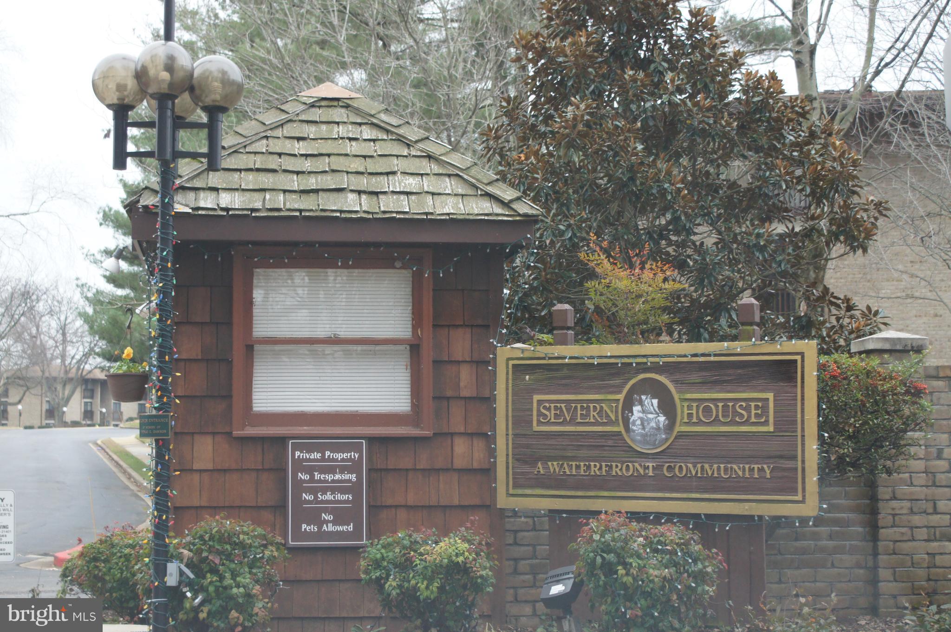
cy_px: 316
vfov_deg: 20.1
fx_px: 1782
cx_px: 476
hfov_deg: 29.9
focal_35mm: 68
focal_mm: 45
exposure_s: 1/80
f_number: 5.6
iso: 800
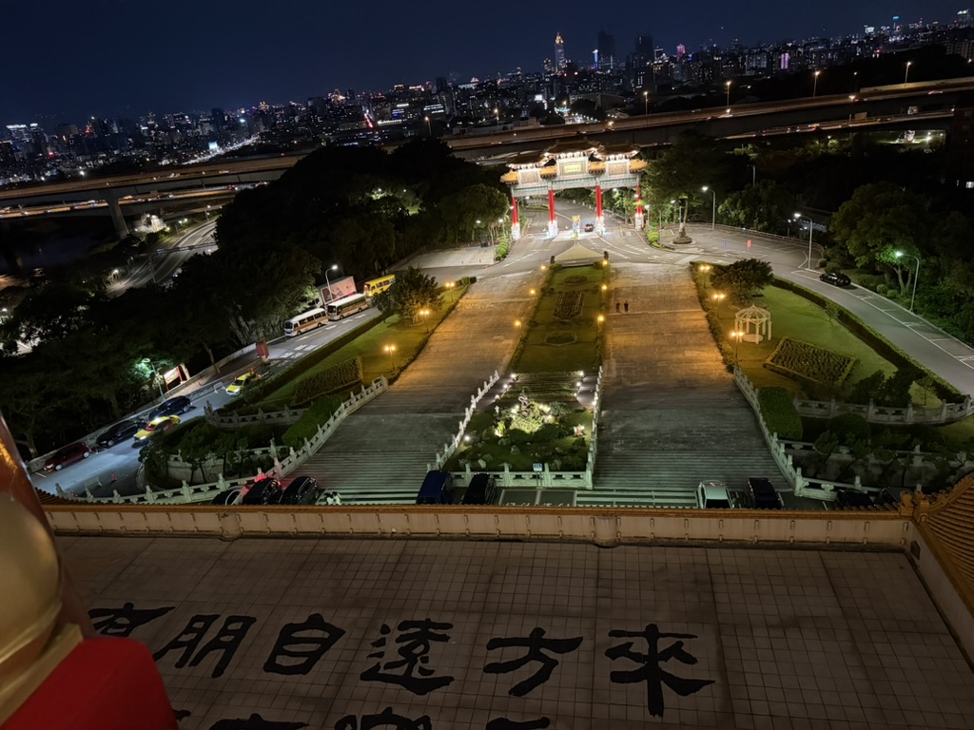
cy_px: 365
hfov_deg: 71.6
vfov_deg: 56.8
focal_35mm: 24
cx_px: 487
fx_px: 675
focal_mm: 6.76
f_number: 1.78
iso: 1600
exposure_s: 1/30
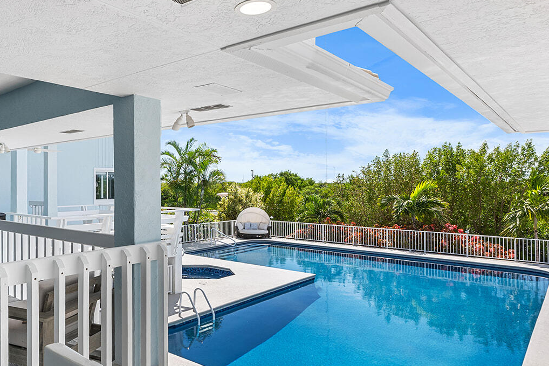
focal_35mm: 22
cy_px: 284
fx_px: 336
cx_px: 152
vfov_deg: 54.0
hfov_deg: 74.2
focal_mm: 14
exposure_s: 1/250
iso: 400
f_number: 8
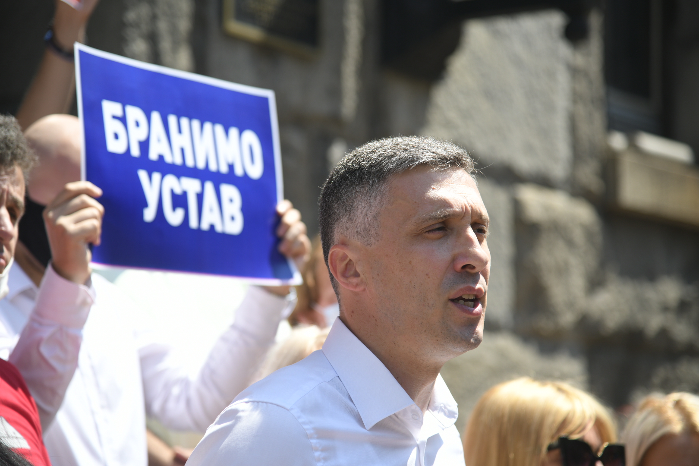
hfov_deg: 17.1
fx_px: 2330
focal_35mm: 120
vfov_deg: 11.4
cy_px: 233
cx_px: 350
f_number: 4
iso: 125
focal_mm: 120
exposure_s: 1/500
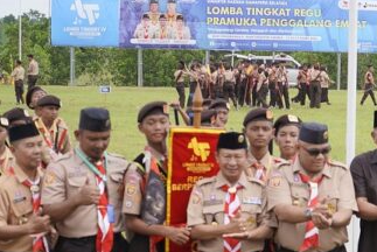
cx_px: 358
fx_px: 1142
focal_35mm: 109
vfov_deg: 12.6
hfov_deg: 18.4
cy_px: 141
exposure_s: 1/320
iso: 100
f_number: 5
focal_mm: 47
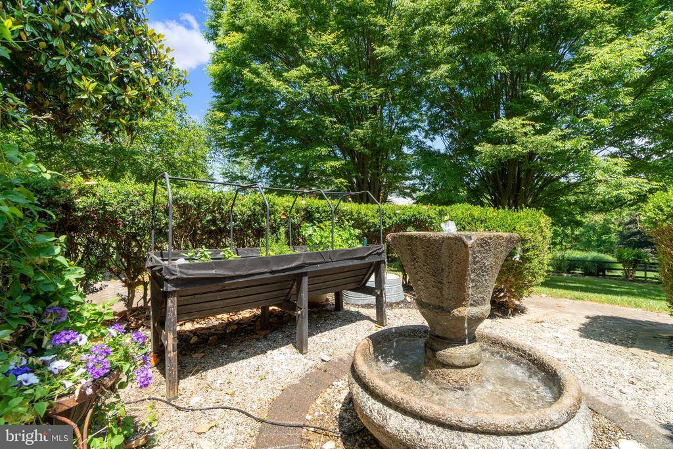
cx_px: 336
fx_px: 280
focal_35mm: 15
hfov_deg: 100.4
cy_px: 224
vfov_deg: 77.3
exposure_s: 1/160
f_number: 7.1
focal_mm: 10
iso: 160
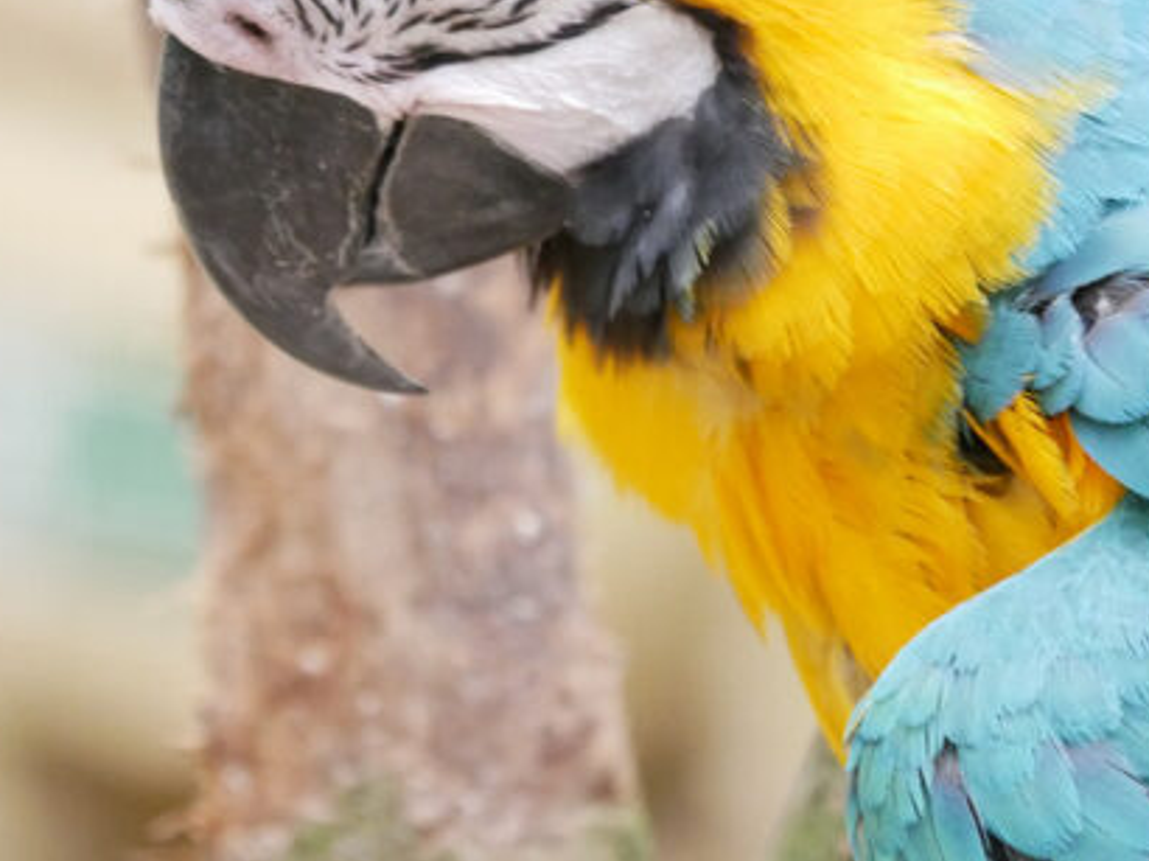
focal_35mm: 375
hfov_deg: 5.3
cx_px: 563
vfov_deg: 4.0
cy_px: 367
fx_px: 12440
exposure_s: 1/250
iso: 3200
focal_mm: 100
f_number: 4
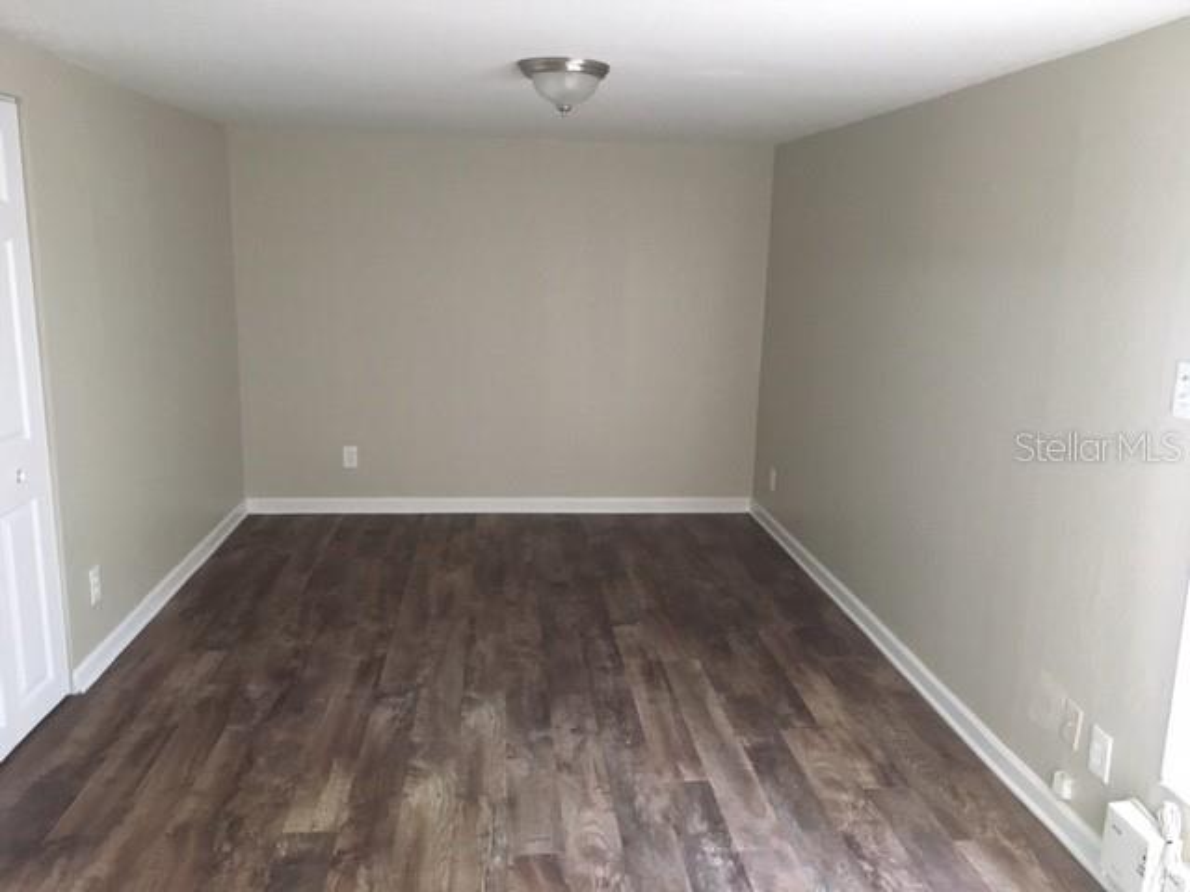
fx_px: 997
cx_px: 595
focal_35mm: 29
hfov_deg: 61.7
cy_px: 446
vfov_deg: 48.2
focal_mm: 4.15
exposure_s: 1/15
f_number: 2.2
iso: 250
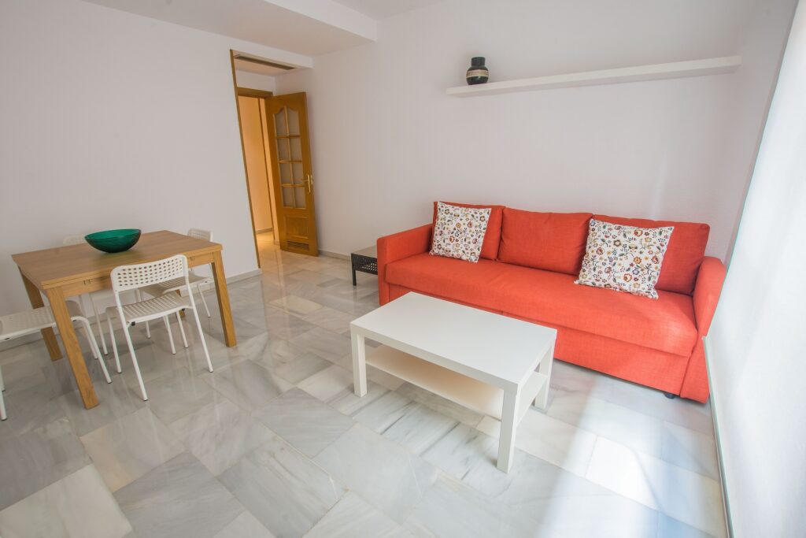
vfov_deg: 50.4
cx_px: 403
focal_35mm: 26
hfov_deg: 70.4
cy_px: 269
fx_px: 571
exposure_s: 1
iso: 200
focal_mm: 17
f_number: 11
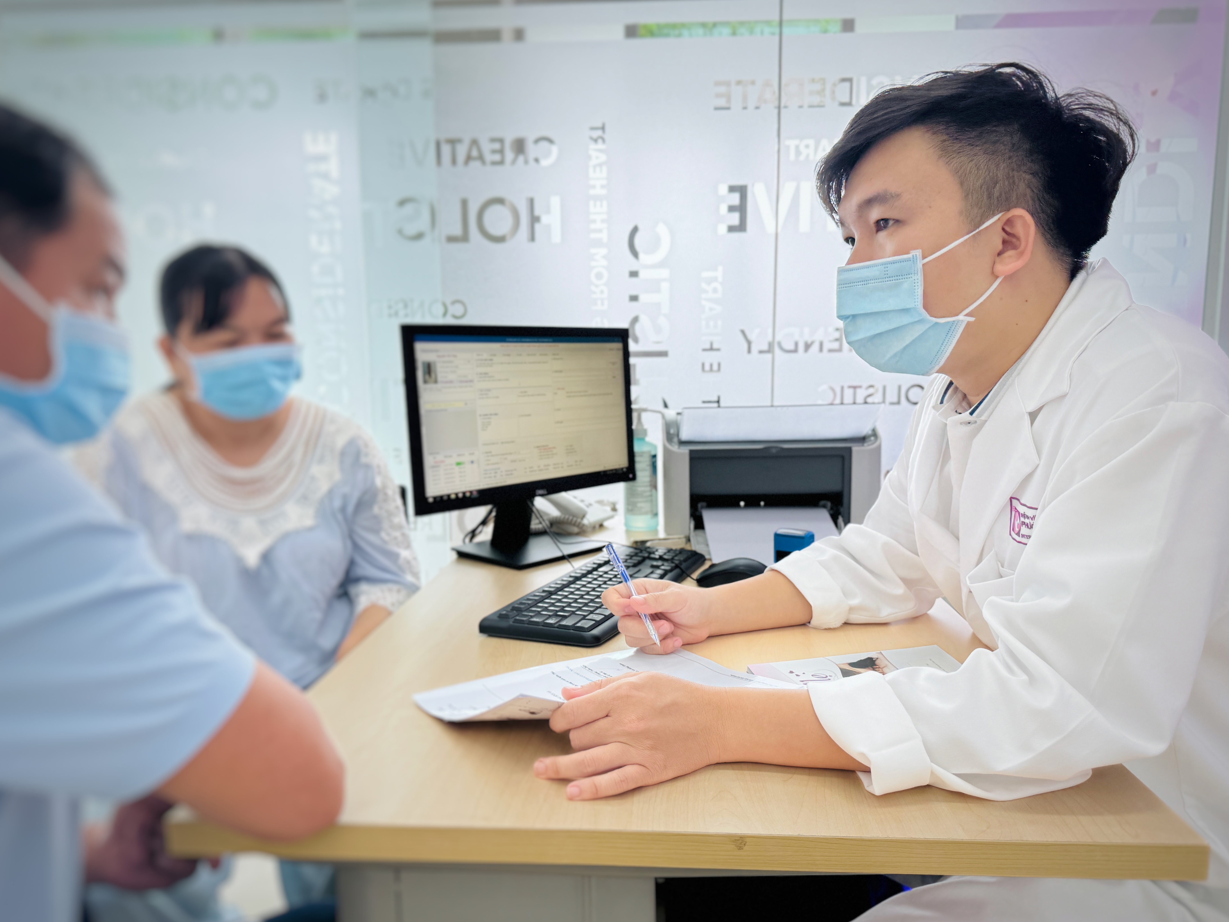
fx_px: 888
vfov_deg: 54.9
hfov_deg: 69.4
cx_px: 617
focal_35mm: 25
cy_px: 469
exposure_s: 1/141
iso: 80
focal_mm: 6.76
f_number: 1.78
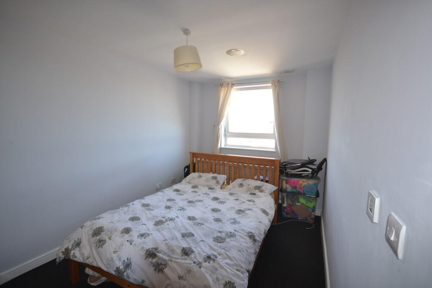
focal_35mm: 15
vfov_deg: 77.3
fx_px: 180
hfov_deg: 100.4
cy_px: 144
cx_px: 216
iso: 400
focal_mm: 10
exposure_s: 1/80
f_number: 4
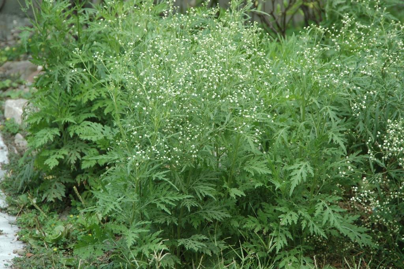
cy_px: 134
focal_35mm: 142
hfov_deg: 14.4
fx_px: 1598
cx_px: 202
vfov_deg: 9.6
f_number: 5.6
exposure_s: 1/320
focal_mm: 95
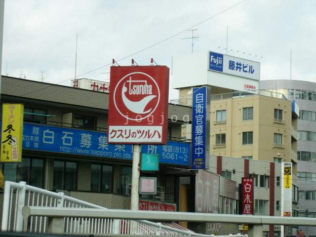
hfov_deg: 18.7
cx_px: 158
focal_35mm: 105
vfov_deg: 14.1
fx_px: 959
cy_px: 118
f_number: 4.9
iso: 50
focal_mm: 17.4
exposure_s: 1/160
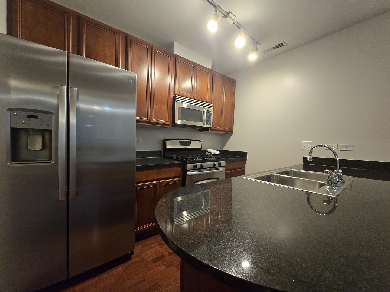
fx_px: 146
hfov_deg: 106.2
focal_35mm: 13
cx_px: 195
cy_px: 146
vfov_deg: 89.9
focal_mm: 2.2
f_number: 2.2
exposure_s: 1/60
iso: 640
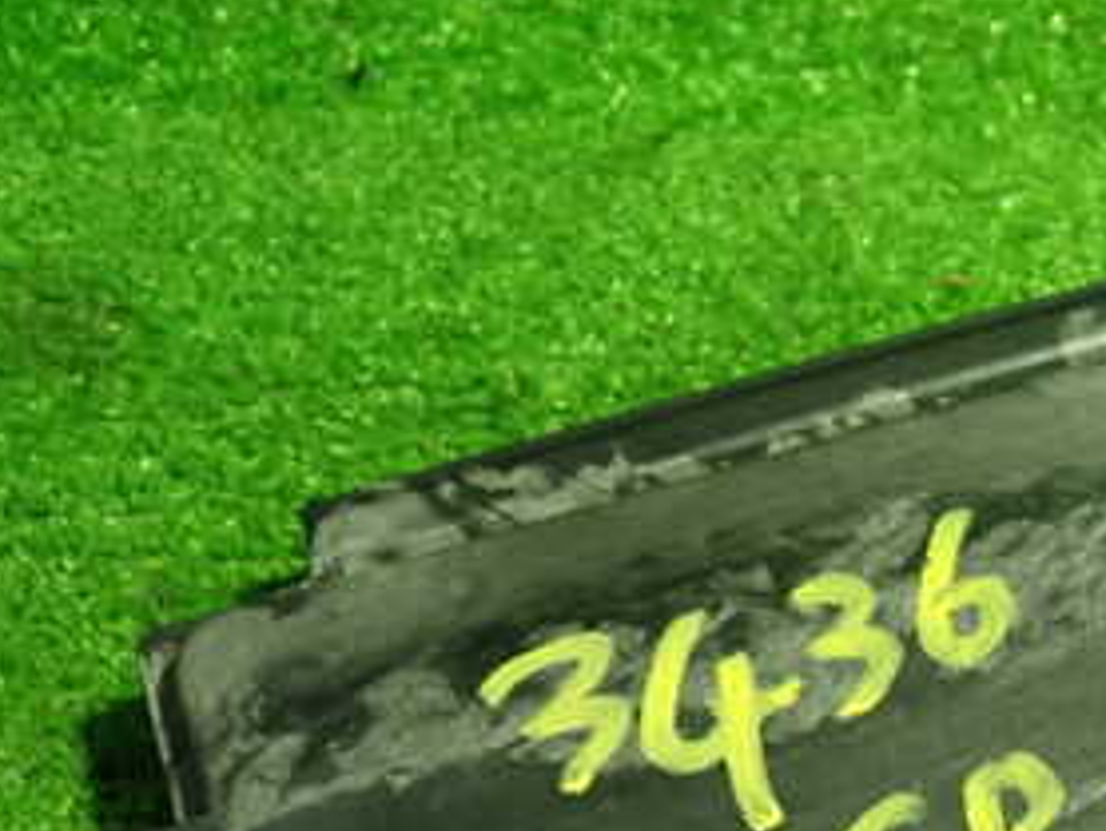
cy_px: 751
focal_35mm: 69
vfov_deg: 20.9
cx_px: 1038
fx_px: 2206
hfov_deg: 27.0
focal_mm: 5.79
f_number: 2.4
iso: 320
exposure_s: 1/30
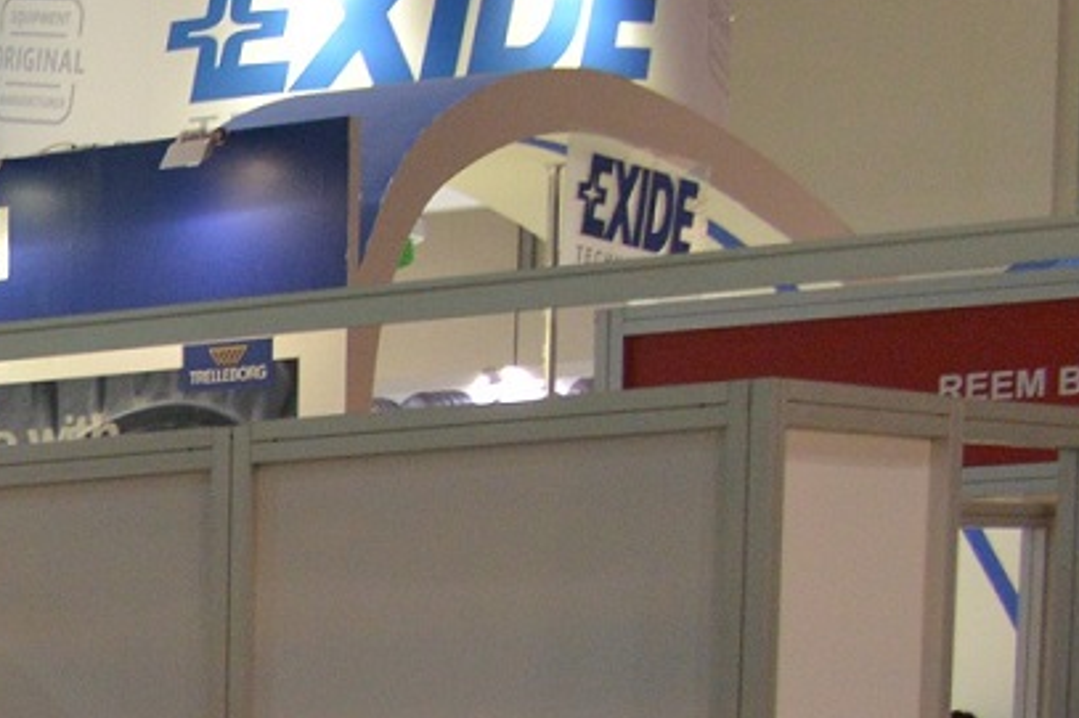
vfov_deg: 8.2
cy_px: 1780
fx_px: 4554
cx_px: -1392
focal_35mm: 152
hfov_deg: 11.5
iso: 1250
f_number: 5.6
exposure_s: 1/100
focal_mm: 28
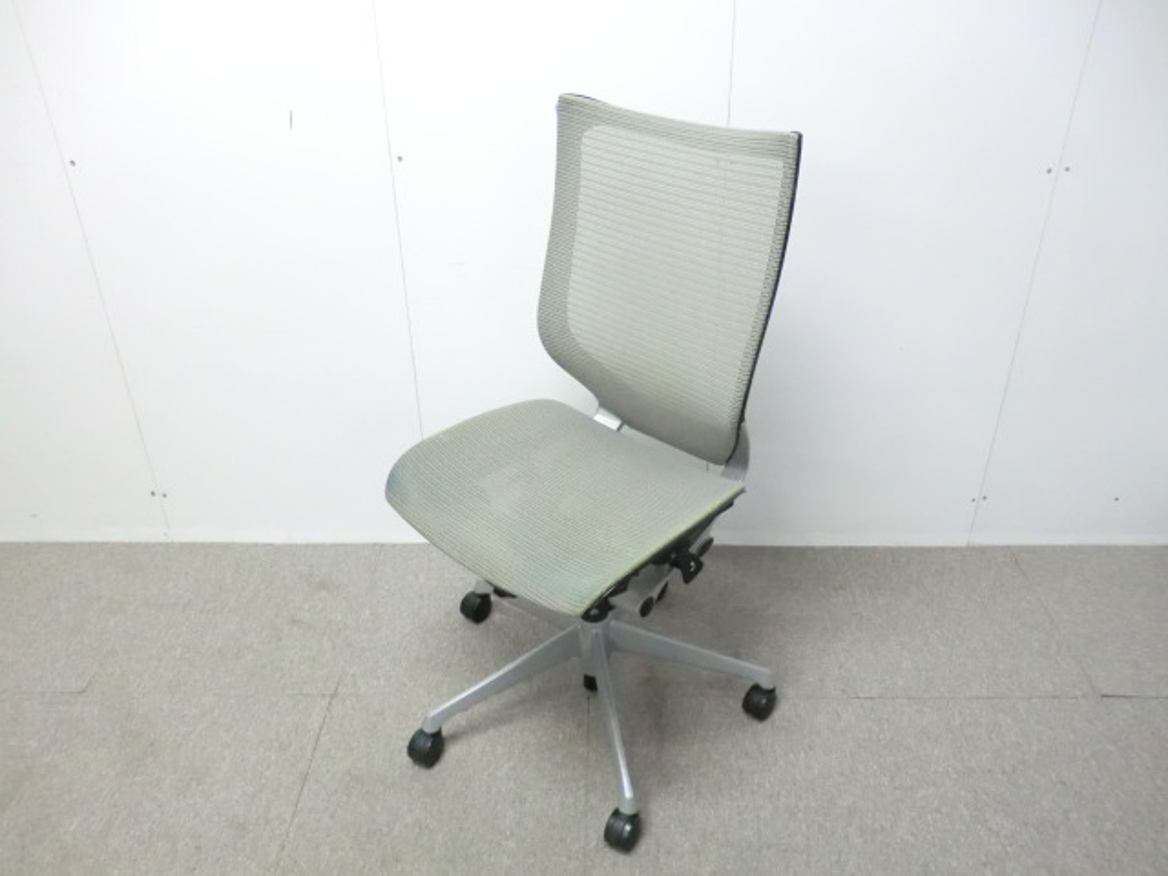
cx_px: 584
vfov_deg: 51.4
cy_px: 438
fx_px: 911
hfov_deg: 65.3
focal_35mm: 27
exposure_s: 1/50
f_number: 3.2
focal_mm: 4.9
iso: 800
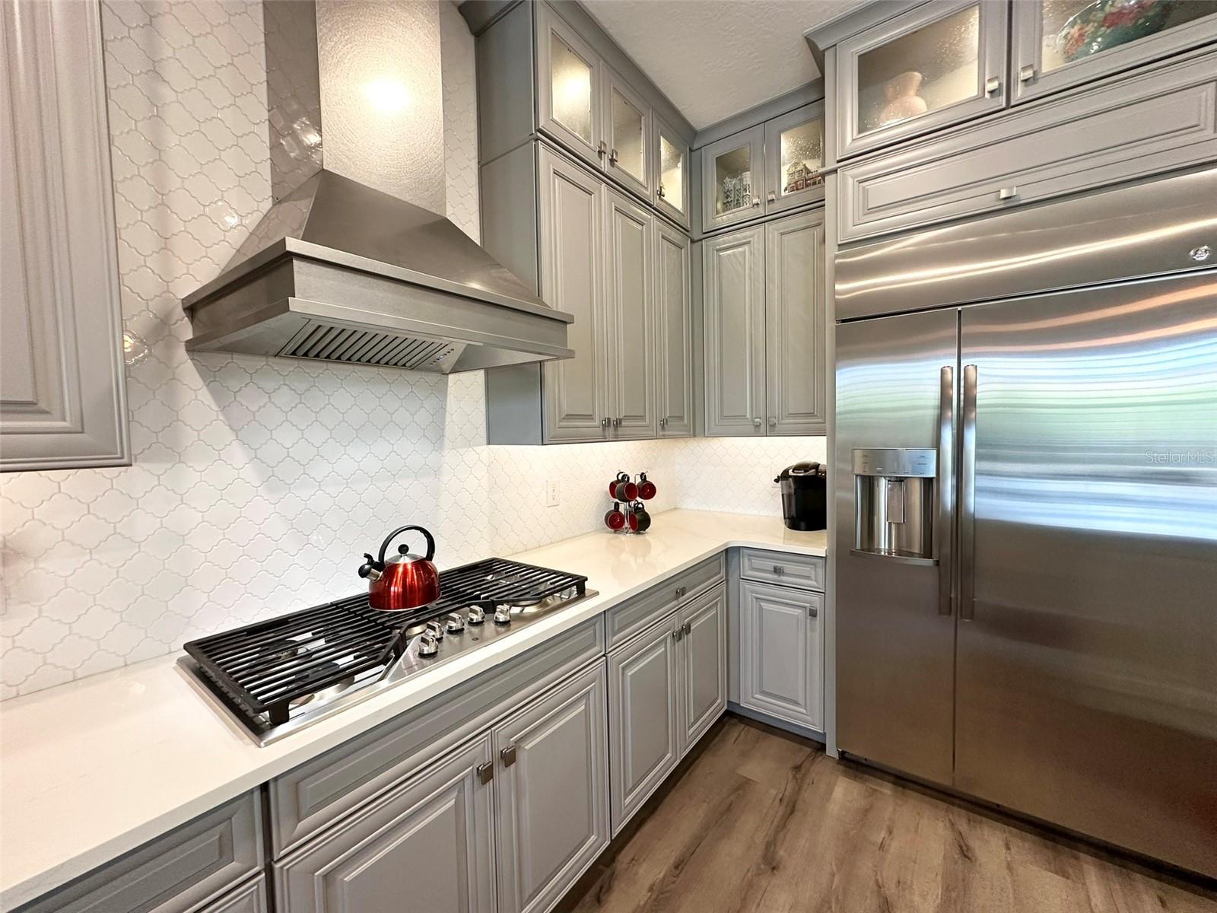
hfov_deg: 102.1
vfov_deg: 85.7
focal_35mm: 14
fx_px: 492
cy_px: 456
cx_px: 608
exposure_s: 1/60
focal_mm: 2.22
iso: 160
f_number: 2.2
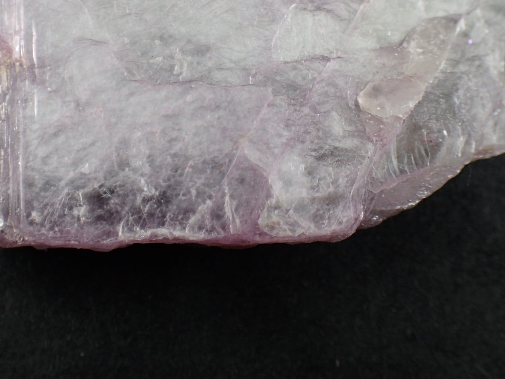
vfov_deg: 23.8
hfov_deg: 32.1
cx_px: 197
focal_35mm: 60
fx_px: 875
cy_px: 46
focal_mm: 5.5
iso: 100
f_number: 2.3
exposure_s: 1/250
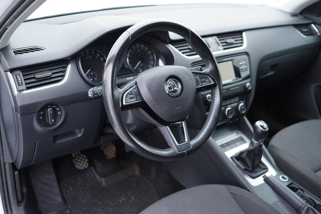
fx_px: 321
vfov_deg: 36.9
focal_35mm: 36
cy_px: 107
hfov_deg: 53.1
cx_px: 160
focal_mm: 24
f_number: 2.8
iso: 250
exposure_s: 1/40
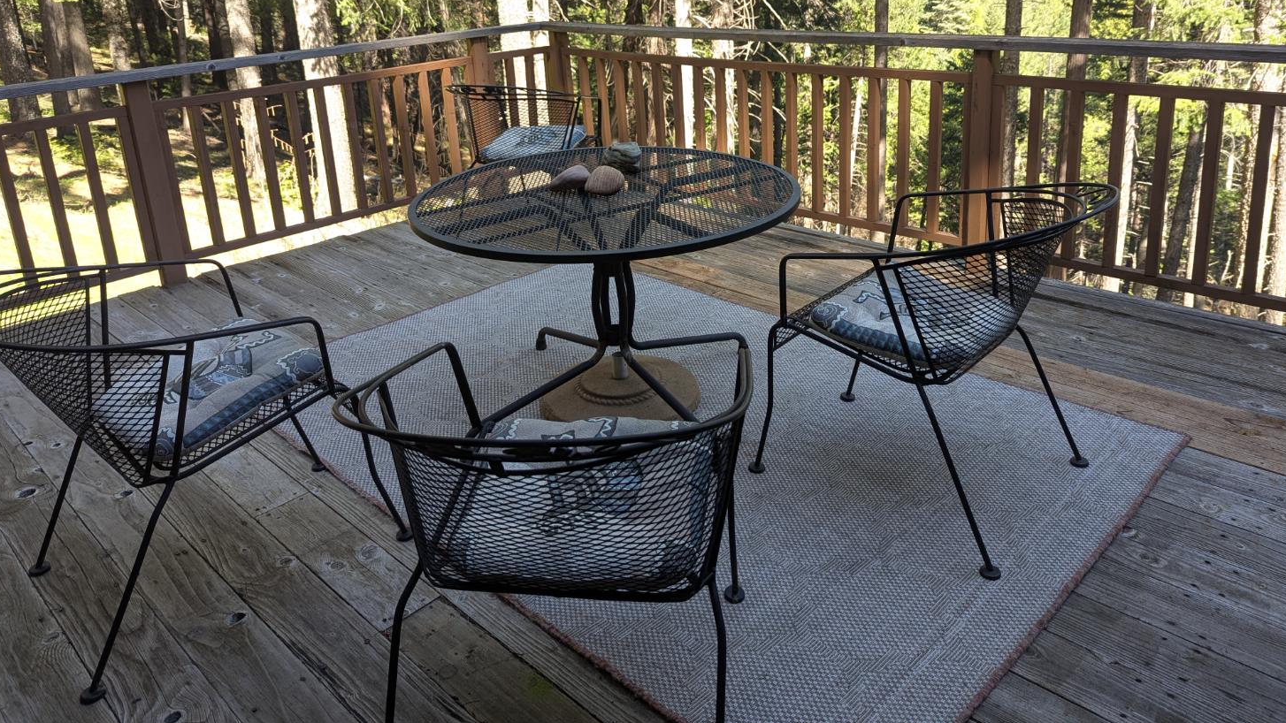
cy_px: 226
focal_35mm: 27
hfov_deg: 69.8
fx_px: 921
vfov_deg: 42.2
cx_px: 657
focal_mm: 6.81
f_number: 1.85
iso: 38
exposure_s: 1/136
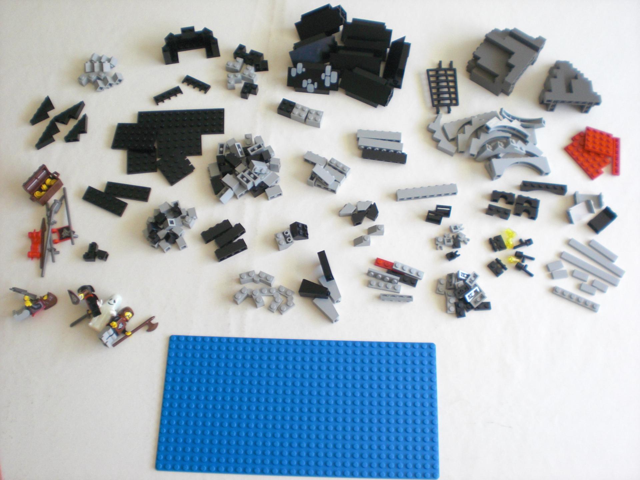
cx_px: 320
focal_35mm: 38
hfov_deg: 49.0
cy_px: 240
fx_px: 703
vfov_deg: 37.7
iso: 200
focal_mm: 6.3
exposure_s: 1/80
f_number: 3.1
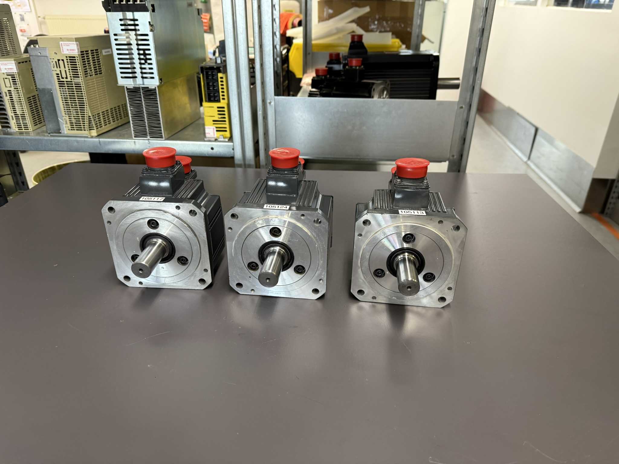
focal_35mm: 24
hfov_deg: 71.6
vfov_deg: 56.8
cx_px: 310
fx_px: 429
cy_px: 232
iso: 250
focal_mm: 6.76
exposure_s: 1/50
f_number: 1.78
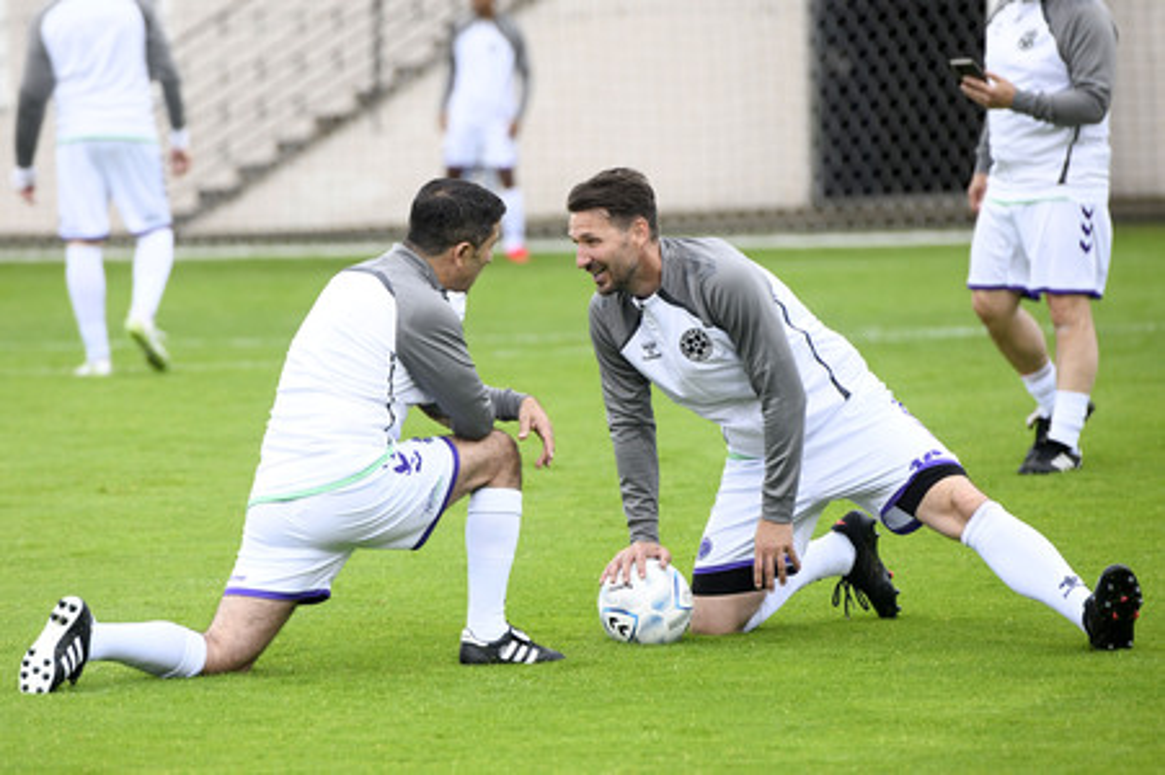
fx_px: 6467
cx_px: 582
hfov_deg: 10.3
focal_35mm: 200
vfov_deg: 6.9
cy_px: 388
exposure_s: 1/2500
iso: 1000
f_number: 4.5
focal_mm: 200
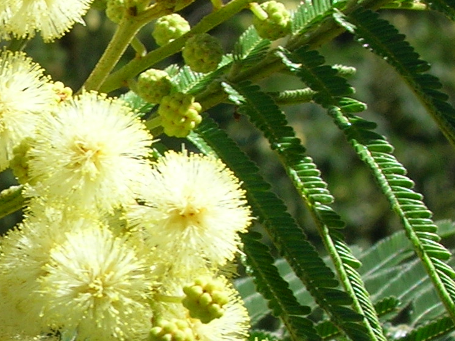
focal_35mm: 161
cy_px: 274
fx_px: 2115
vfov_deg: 9.2
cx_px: -35
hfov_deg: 12.1
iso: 50
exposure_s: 1/217
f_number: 5.4
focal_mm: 7.7
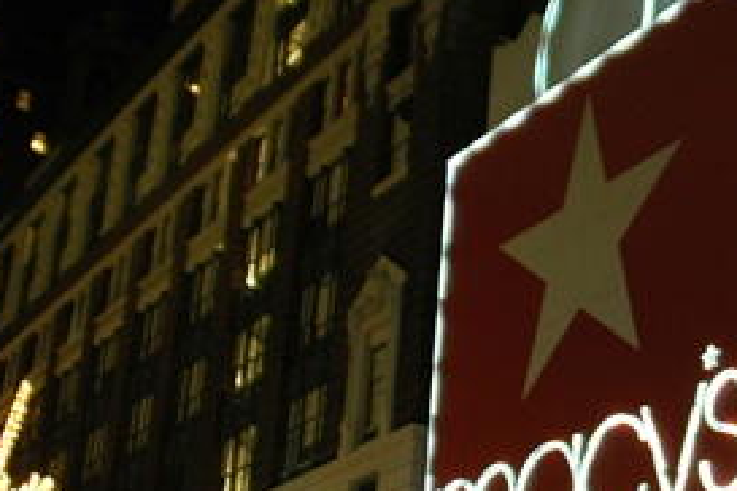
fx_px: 1617
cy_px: 210
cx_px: 651
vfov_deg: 17.3
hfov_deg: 25.0
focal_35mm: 79
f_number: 3.5
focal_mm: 18
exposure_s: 1/10
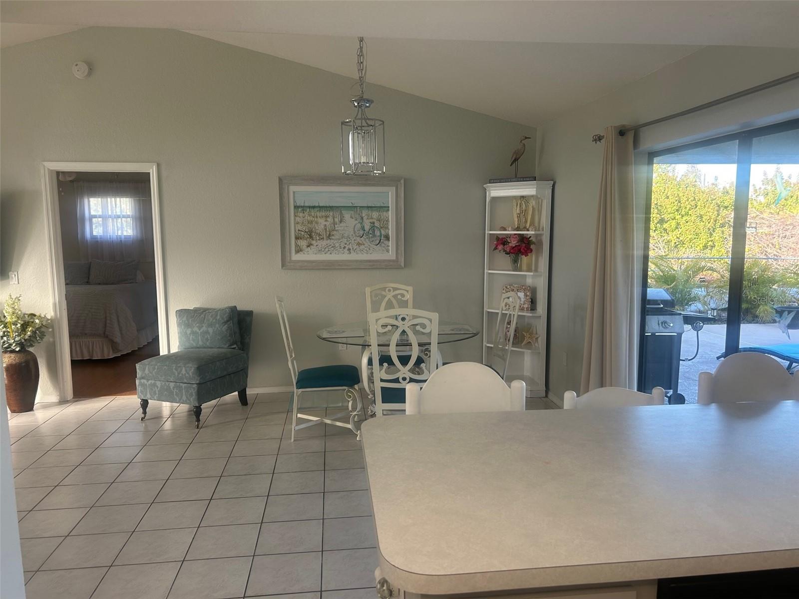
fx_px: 600
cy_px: 300
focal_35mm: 26
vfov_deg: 53.1
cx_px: 400
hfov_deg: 67.3
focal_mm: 5.7
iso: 64
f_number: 1.5
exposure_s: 1/152
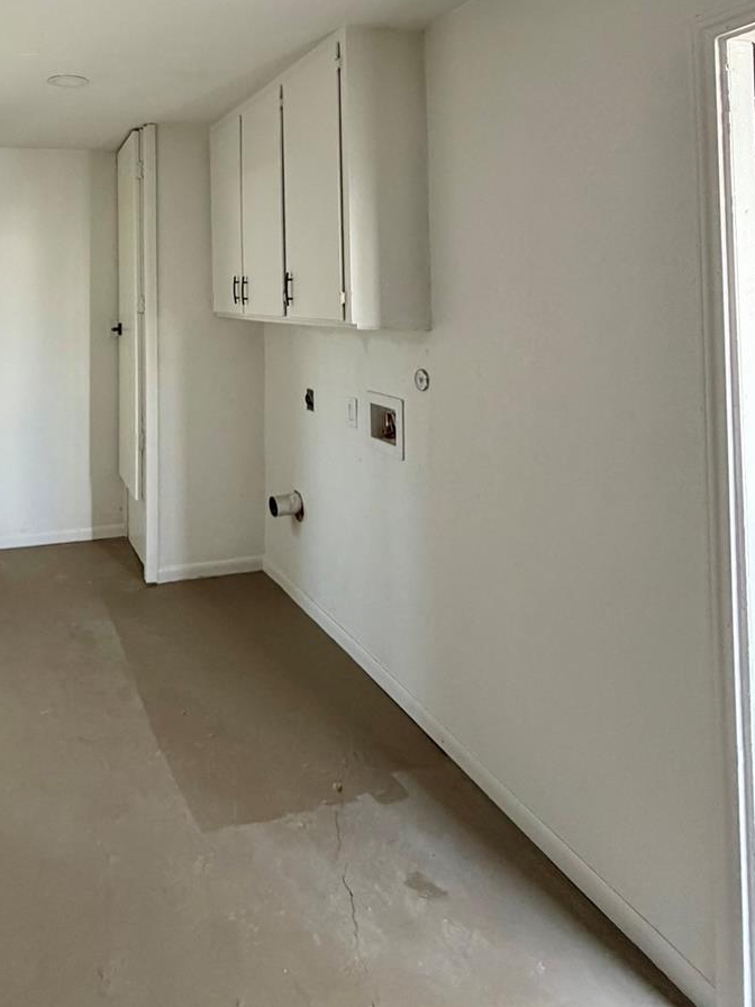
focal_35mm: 24
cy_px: 284
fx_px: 698
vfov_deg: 68.1
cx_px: 147
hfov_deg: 53.0
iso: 320
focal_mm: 2.22
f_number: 2.2
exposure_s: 1/109
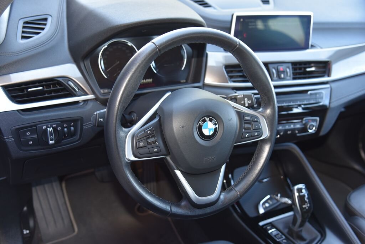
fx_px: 406
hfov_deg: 48.4
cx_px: 182
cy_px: 122
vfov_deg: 33.4
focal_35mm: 40
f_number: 4.5
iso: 500
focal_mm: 40
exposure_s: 1/60
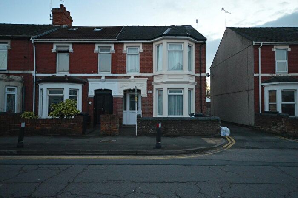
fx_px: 186
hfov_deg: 77.3
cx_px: 149
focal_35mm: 22
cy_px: 99
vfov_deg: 56.1
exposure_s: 1/200
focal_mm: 15
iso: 2200
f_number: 5
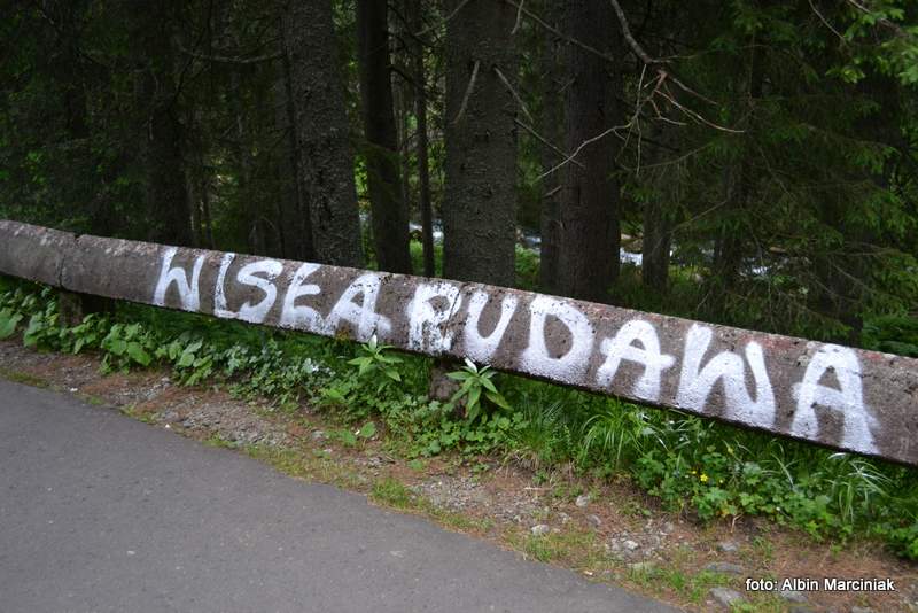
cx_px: 459
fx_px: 842
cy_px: 306
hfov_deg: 57.2
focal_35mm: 33
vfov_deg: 40.0
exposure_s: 1/500
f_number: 4
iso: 450
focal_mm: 22
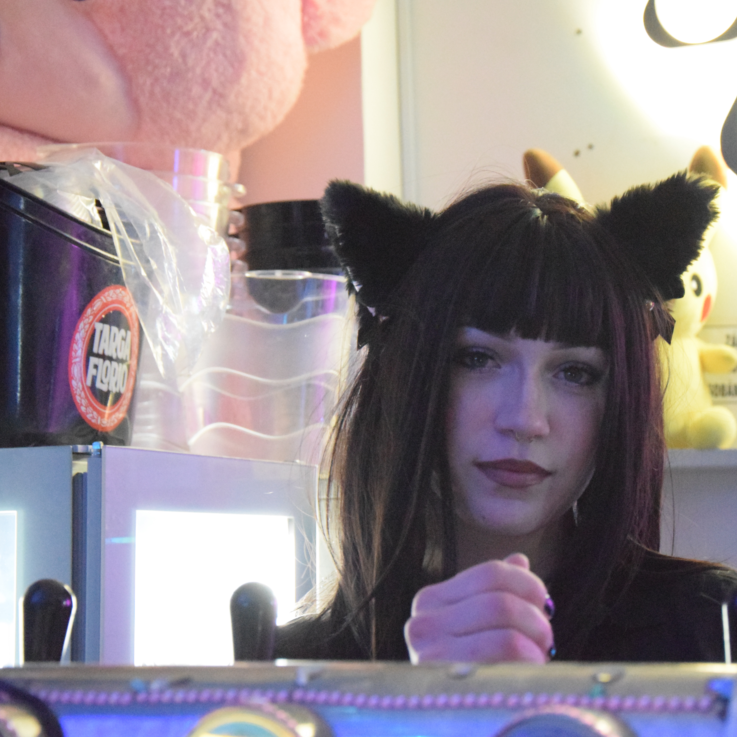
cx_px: 467
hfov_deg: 18.1
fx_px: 2312
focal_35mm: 96
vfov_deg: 18.1
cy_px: 367
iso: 12800
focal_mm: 50
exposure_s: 1/60
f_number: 5
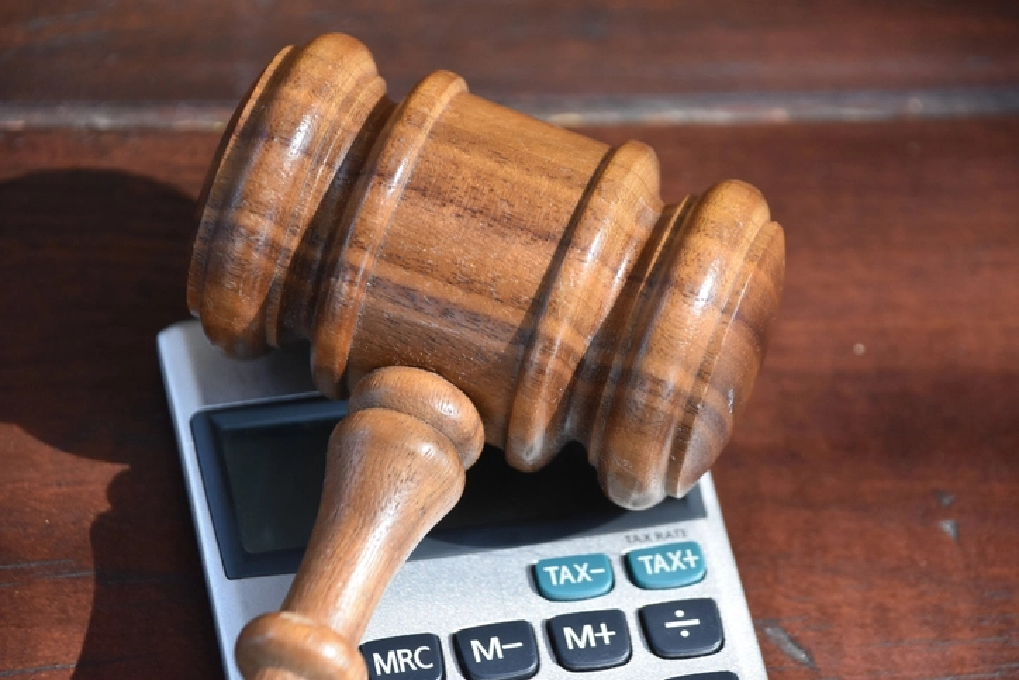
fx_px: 5733
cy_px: 340
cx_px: 510
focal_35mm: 202
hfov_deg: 10.2
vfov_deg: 6.8
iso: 800
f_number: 6.3
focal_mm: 135
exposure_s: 1/160
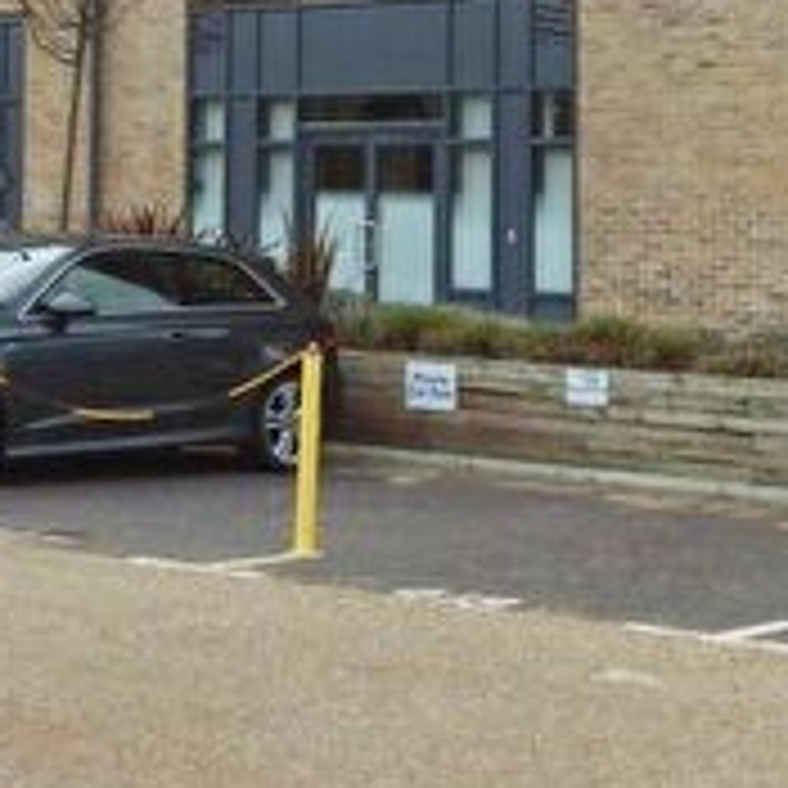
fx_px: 2009
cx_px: 725
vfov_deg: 21.0
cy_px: -101
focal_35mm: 78
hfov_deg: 21.6
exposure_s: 1/640
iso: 100
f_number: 3.1
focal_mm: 4
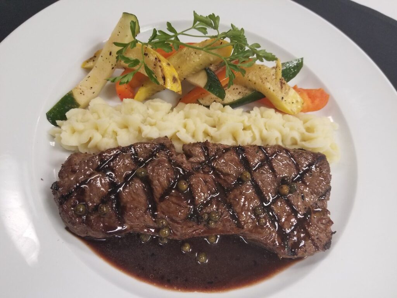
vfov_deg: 53.1
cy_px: 149
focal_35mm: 26
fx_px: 298
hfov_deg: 67.3
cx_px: 198
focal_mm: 4.25
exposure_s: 1/60
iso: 200
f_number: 1.7
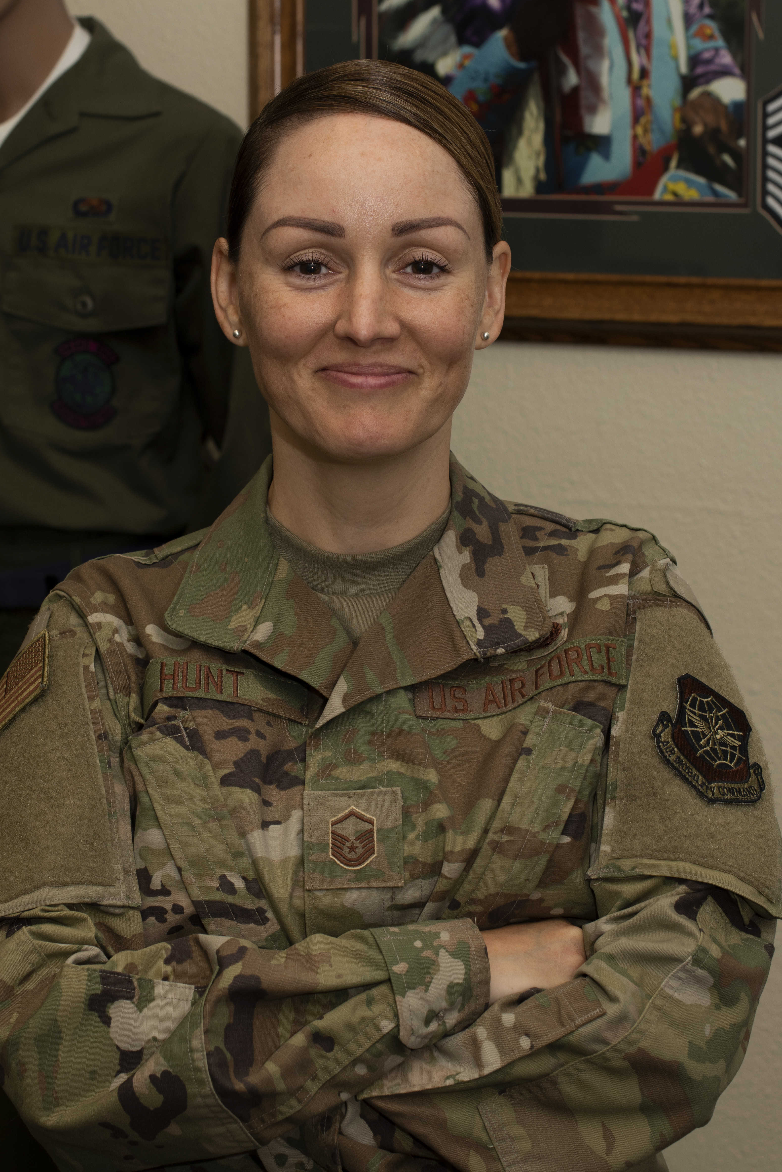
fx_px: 2539
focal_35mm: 78
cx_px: 325
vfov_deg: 25.9
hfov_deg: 17.5
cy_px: 460
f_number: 6.3
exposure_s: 1/125
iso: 250
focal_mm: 50
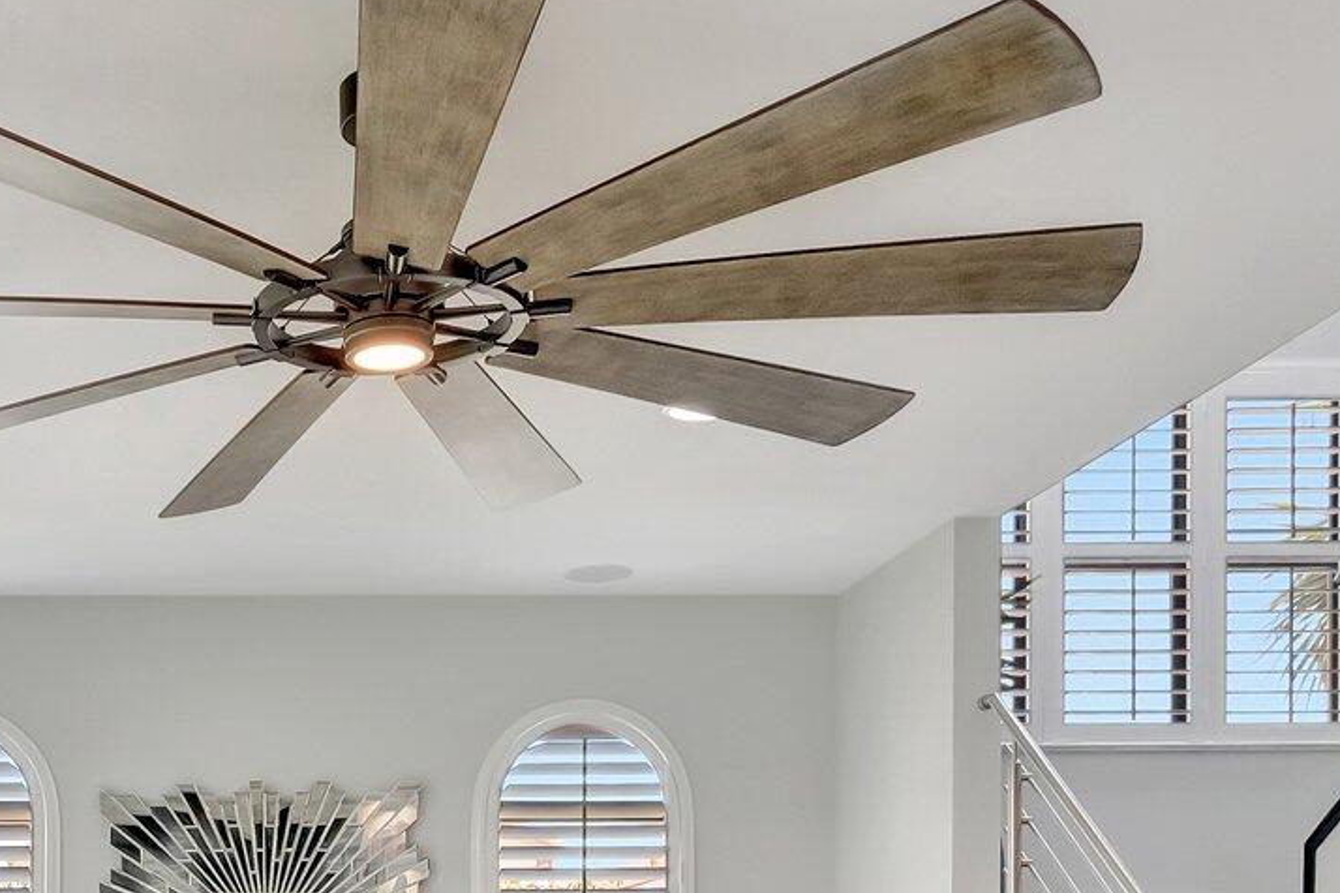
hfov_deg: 43.1
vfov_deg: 28.0
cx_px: 250
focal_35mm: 43
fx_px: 1600
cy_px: 1017
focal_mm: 10
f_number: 8
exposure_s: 1/60
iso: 1600
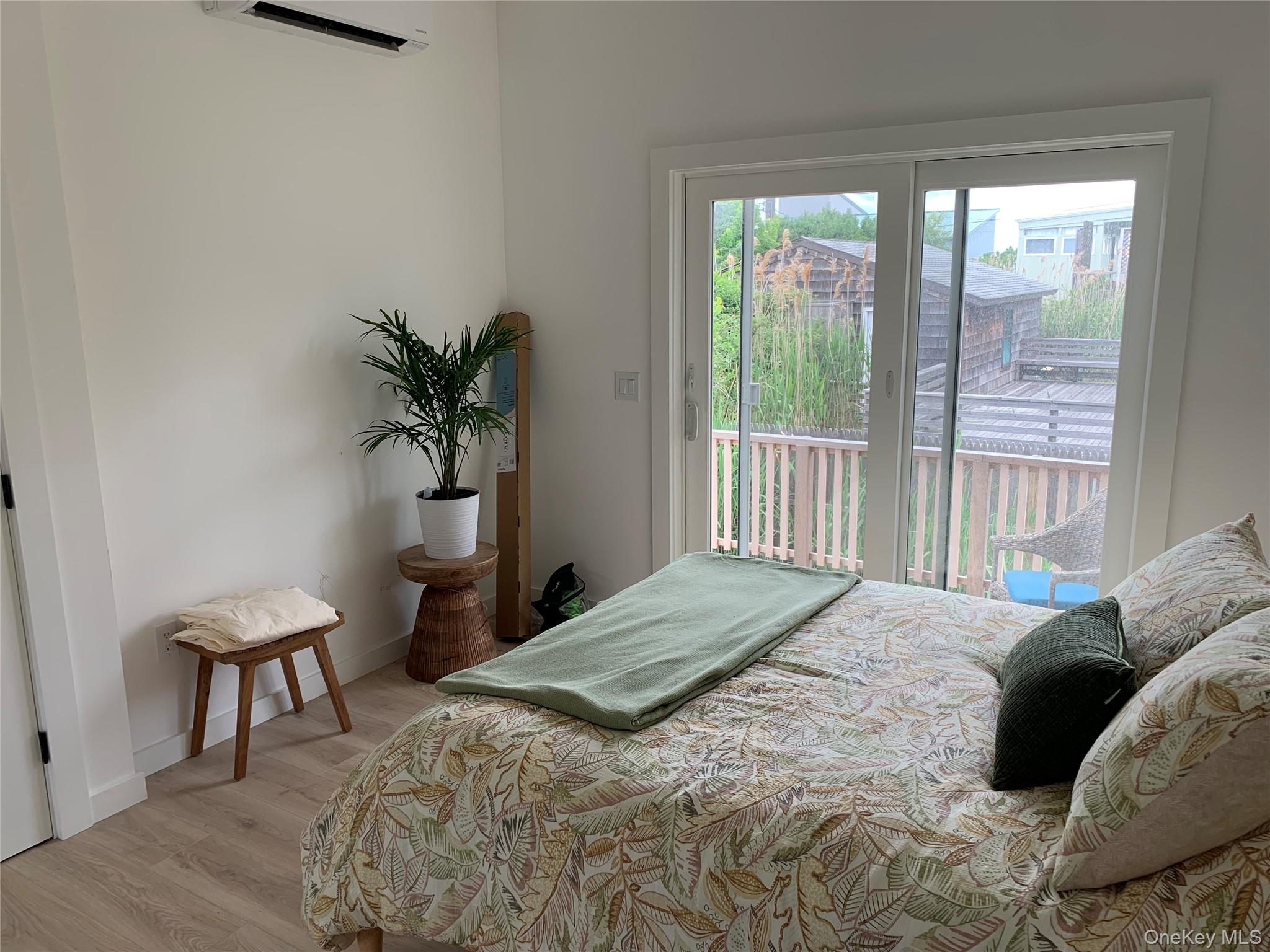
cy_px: 476
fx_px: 954
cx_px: 635
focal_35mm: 26
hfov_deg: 67.3
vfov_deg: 53.1
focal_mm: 4.25
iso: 40
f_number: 1.8
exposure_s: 1/121
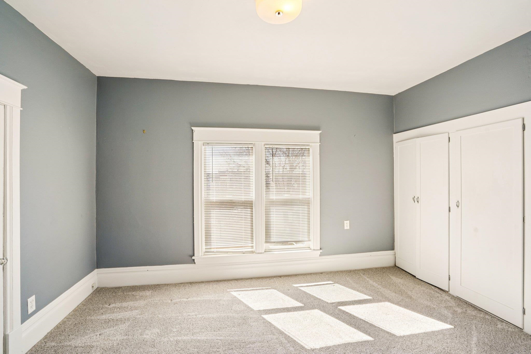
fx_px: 236
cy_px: 177
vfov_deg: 73.7
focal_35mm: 16
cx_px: 266
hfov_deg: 96.7
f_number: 8
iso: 400
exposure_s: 1/160
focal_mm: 16
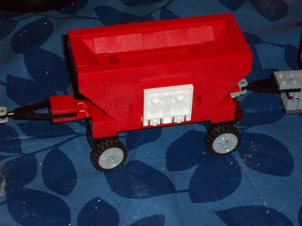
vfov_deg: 13.2
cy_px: 114
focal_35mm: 112
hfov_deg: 17.6
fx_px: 977
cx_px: 152
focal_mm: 18.6
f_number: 5.2
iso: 400
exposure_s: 1/128
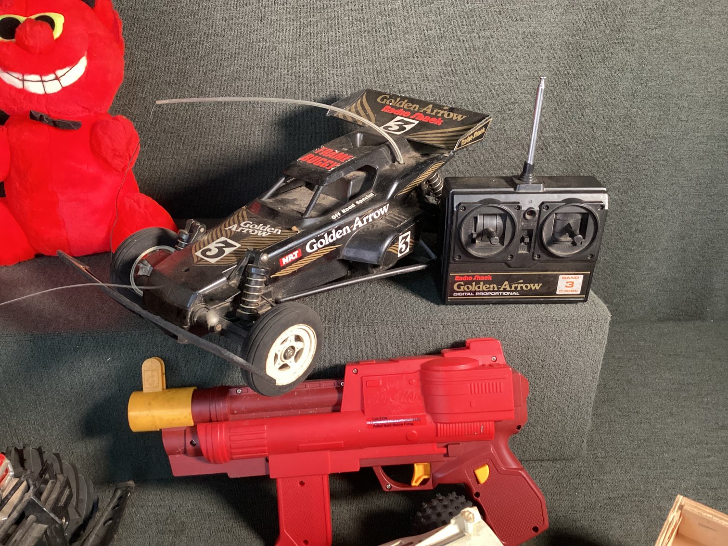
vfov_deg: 45.4
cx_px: 364
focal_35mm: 31
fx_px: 652
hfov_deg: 58.3
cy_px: 273
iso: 400
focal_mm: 3.3
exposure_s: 1/60
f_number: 2.4
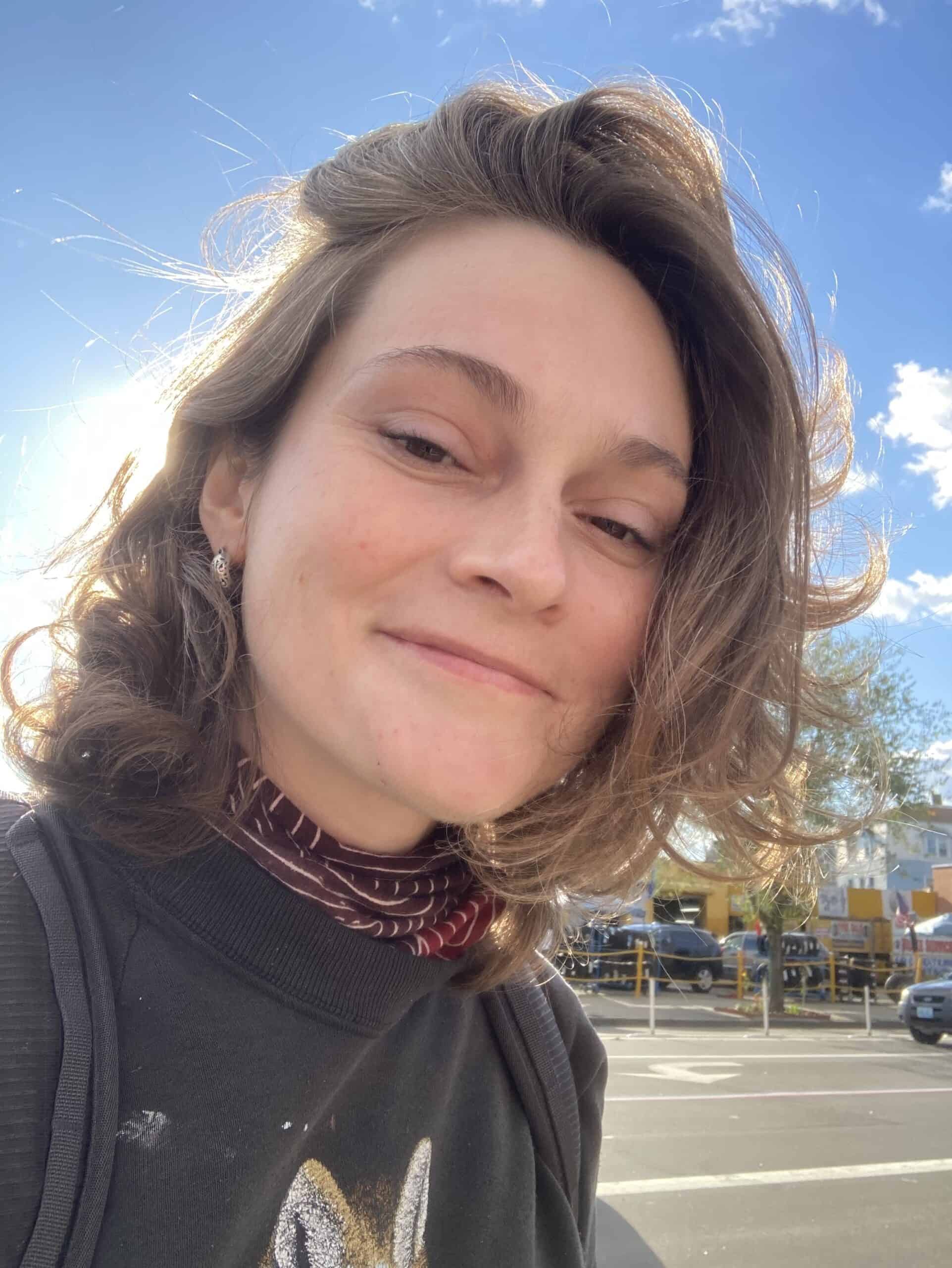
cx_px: 476
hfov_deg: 44.2
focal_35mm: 32
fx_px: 1172
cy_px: 634
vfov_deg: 56.8
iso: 20
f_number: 2.2
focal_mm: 2.87
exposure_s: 1/253
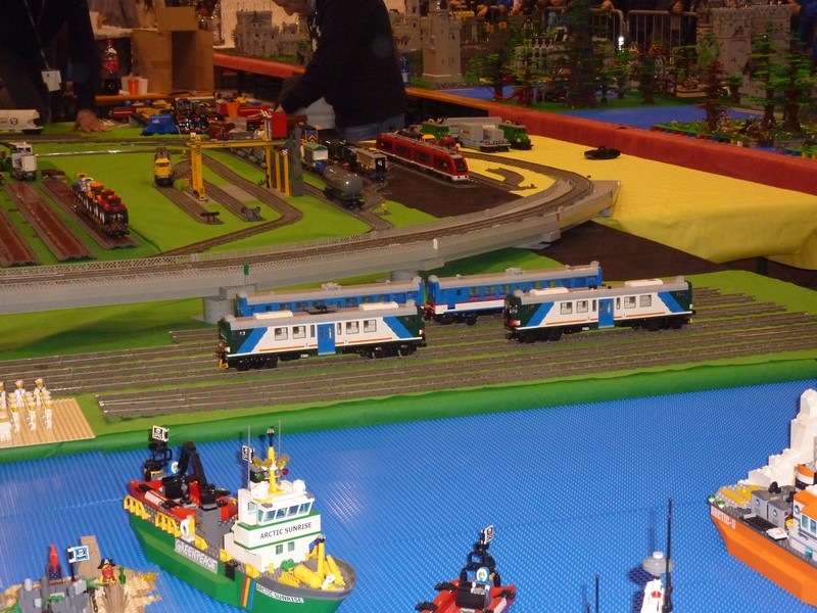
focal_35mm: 67
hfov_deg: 29.0
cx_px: 408
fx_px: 1581
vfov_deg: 21.9
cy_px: 306
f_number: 4.1
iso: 500
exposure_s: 1/30
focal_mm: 11
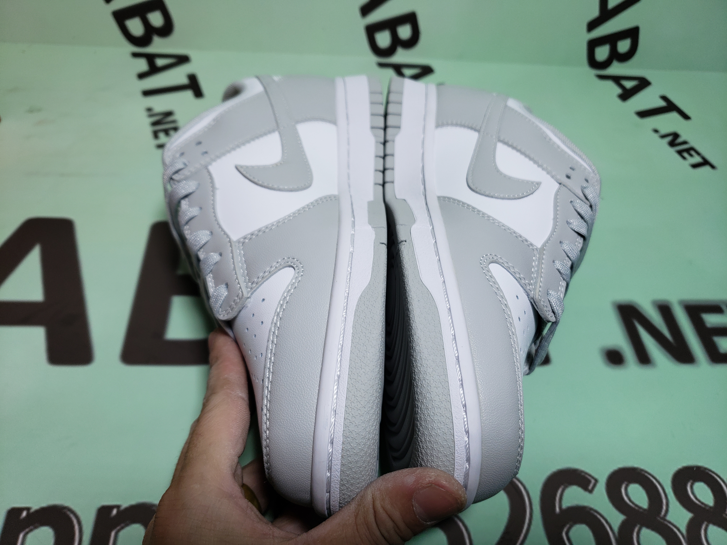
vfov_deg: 53.1
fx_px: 546
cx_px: 364
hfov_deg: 67.3
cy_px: 272
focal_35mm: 26
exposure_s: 1/574
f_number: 1.5
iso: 50
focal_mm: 4.3
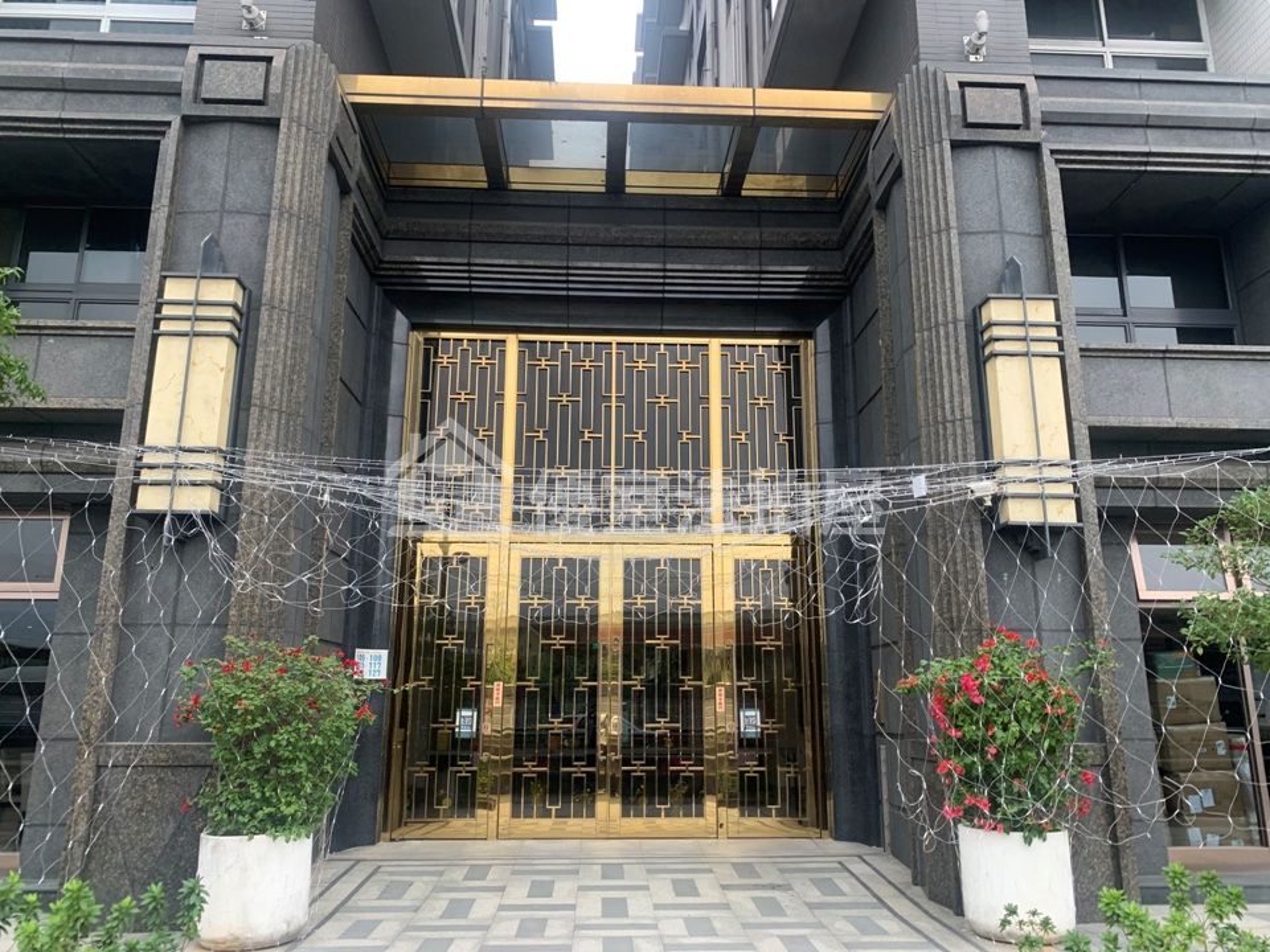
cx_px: 635
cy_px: 476
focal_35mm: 26
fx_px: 954
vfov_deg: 53.1
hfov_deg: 67.3
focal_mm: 4.25
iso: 25
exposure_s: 1/122
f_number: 1.8
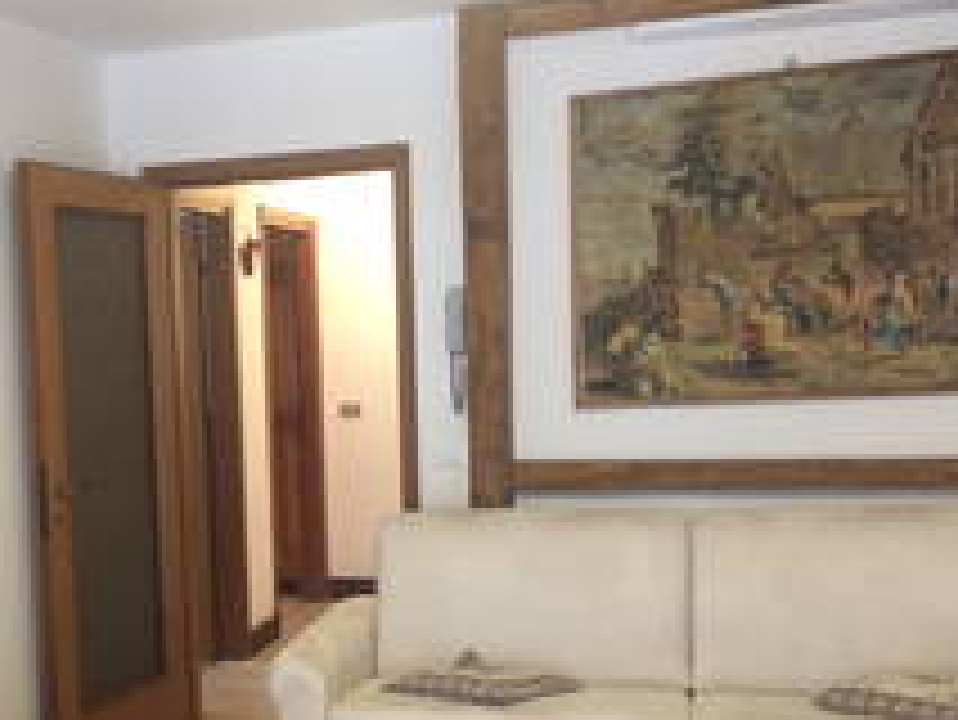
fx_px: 1357
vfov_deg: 29.5
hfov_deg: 37.9
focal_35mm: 49
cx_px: 234
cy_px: 490
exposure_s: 1/17
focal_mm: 4.15
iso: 320
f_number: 2.2
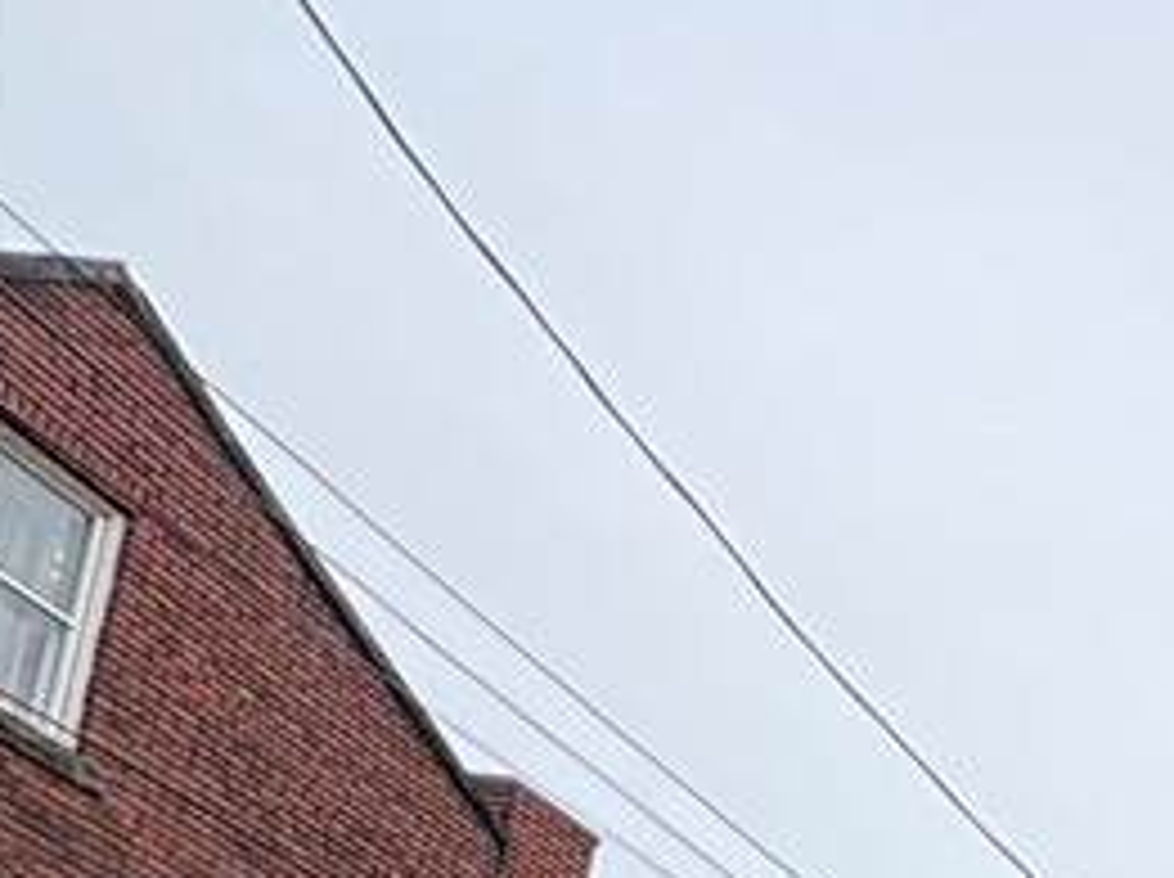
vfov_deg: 19.9
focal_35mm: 55
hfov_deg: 20.1
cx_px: 2276
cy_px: 1549
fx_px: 1863
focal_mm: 2.22
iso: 64
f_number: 2.2
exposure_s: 1/280
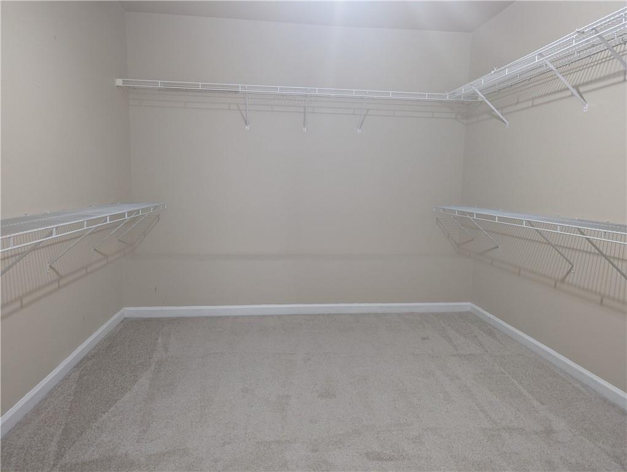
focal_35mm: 24
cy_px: 236
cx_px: 314
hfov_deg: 71.5
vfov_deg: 56.9
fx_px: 435
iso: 555
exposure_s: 1/24
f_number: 1.85
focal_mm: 6.81
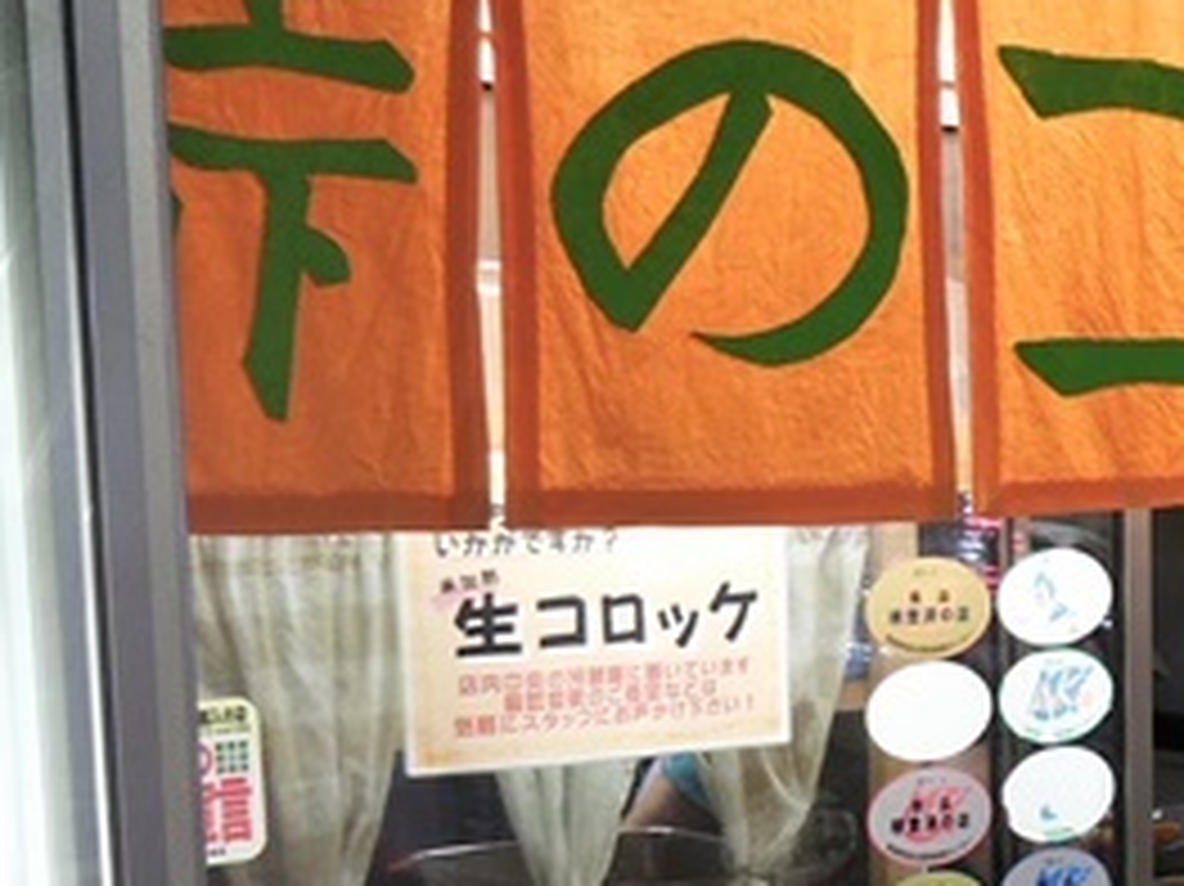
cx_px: 1252
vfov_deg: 19.9
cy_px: 742
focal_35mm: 73
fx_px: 2496
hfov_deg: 25.1
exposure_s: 1/30
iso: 80
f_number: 2.2
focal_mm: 4
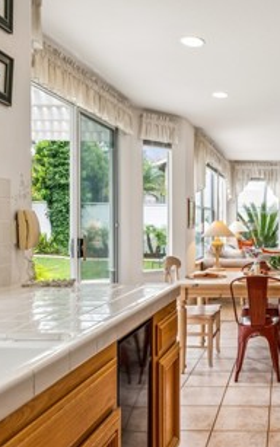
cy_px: 226
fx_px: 423
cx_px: 286
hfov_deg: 33.3
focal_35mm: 35
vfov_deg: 55.8
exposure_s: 1/3.33
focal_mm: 16.3
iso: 100
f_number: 13
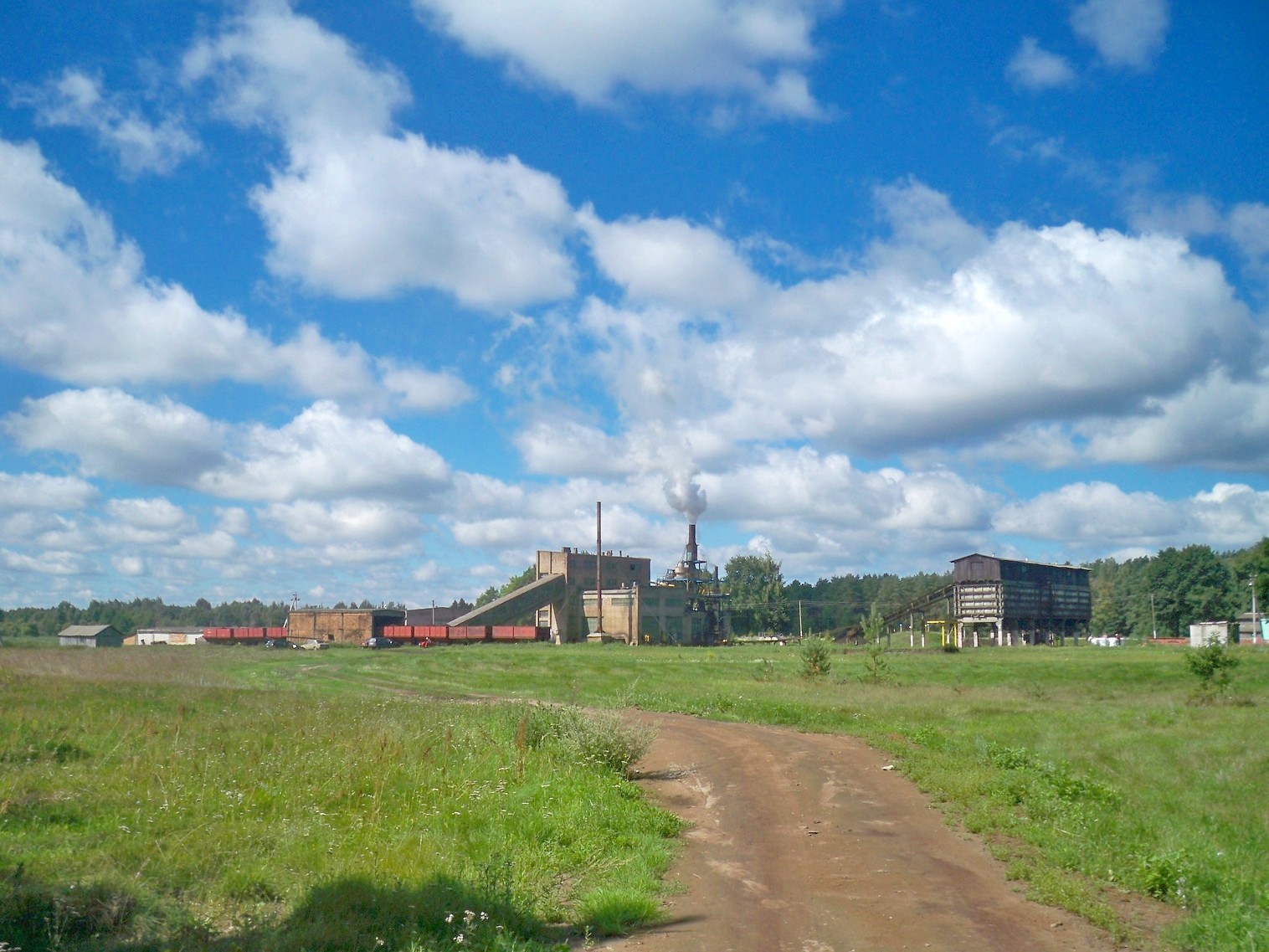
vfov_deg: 40.7
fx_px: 1283
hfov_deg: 52.6
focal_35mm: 35
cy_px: 476
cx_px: 634
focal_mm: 6.3
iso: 64
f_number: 4.7
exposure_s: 1/640
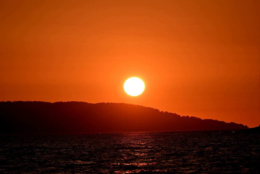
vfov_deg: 4.6
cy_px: 87
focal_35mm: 300
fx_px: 2167
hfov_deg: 6.9
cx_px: 130
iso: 100
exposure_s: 1/1000
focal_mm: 300
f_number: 5.6
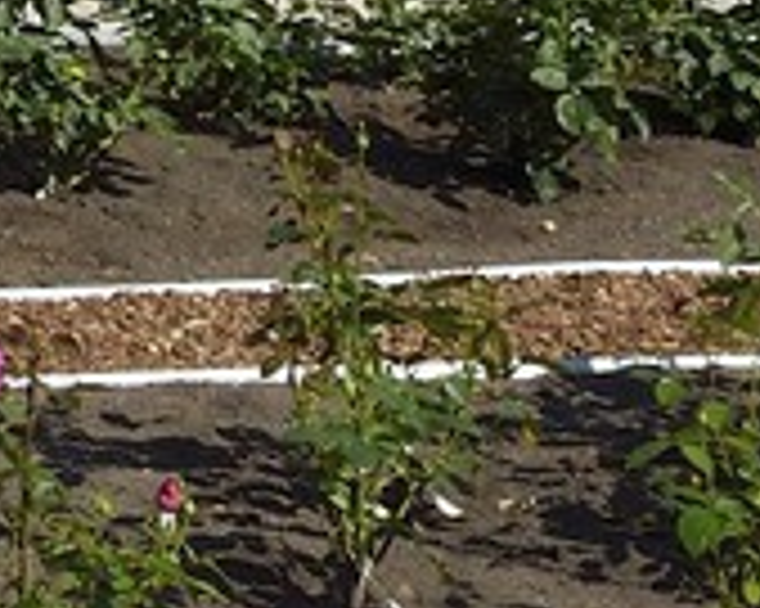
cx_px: -1961
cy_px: -1171
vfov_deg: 5.3
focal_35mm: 276
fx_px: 6205
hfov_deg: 6.1
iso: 200
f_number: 13
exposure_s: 1/250
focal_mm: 31
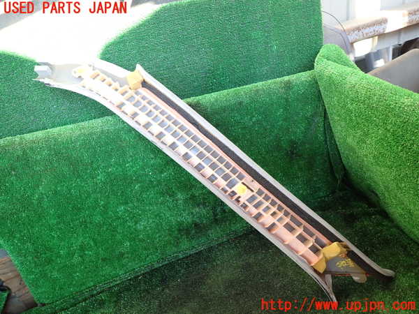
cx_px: 210
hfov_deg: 69.4
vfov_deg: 54.9
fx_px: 303
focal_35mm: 25
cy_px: 157
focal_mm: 4.5
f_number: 2
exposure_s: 1/60
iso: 100
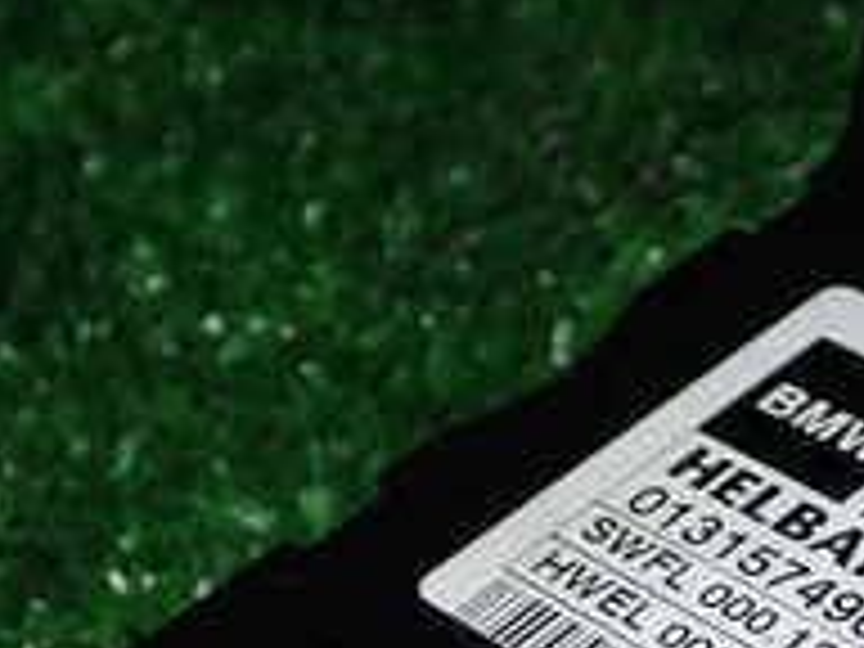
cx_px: 1152
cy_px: 670
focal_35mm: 119
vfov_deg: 12.3
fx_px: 2970
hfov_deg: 15.7
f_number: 8
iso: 200
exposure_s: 1/40
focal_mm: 6.83
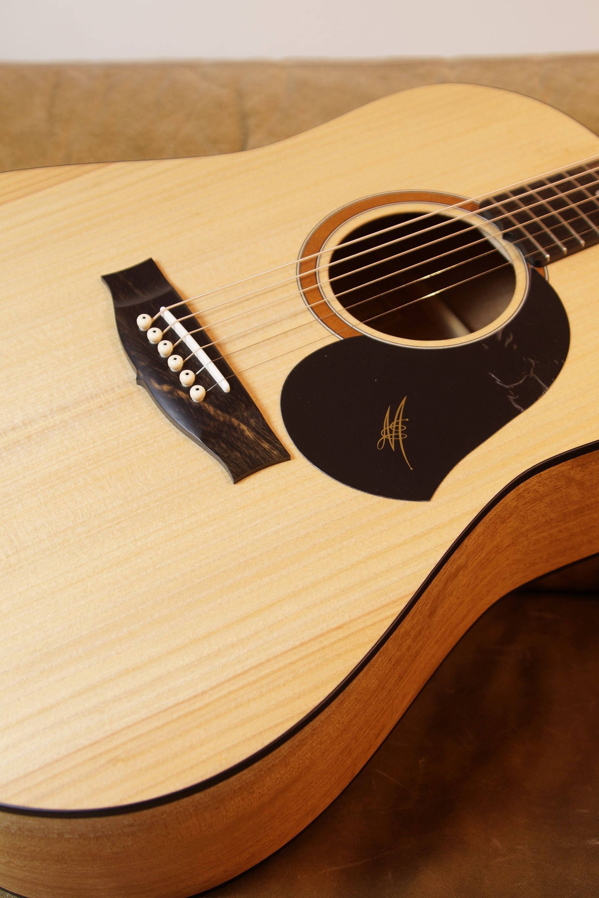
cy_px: 449
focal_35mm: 45
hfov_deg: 29.9
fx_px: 1123
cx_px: 300
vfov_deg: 43.6
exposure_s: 1/10
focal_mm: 30
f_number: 5
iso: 100
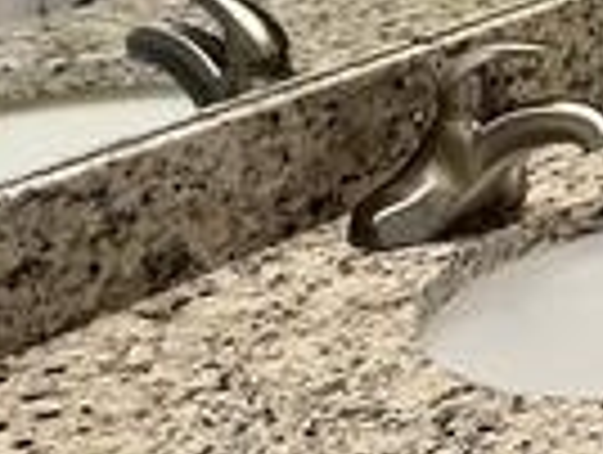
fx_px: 2408
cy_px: -153
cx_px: 1022
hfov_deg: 13.1
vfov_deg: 10.5
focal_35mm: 138
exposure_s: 1/60
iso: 80
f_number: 1.8
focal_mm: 3
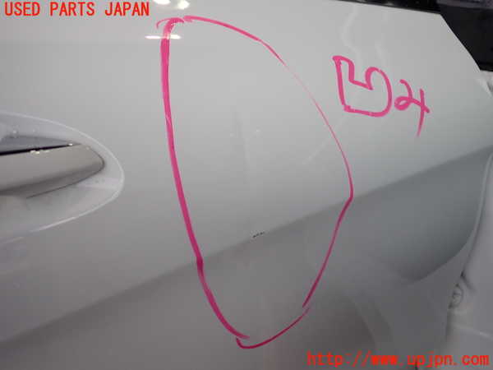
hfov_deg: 60.0
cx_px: 246
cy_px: 185
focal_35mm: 30
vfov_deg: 46.8
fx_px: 427
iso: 100
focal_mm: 5.4
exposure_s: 1/250
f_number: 2.3
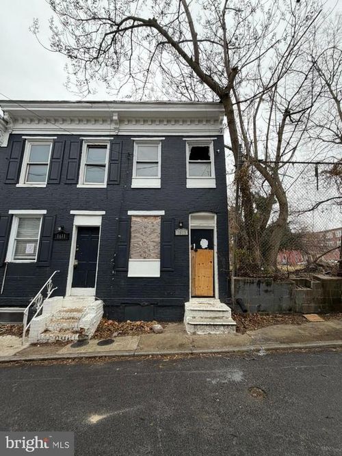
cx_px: 171
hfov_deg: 85.7
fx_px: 184
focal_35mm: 14
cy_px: 228
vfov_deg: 102.1
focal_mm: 2.22
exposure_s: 1/300
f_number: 2.2
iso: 50
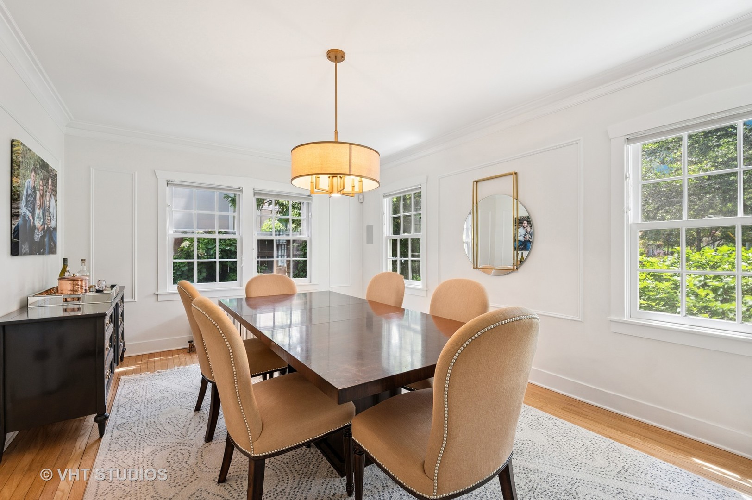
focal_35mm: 16
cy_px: 250
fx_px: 324
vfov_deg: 75.4
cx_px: 376
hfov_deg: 98.6
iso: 200
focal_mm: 15.5
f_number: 9.5
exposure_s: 1/8
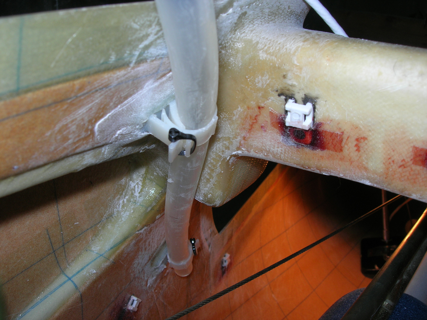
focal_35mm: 38
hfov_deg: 49.0
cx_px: 214
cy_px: 160
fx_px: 469
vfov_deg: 37.7
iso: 64
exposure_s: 1/60.1
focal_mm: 7.8
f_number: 4.8
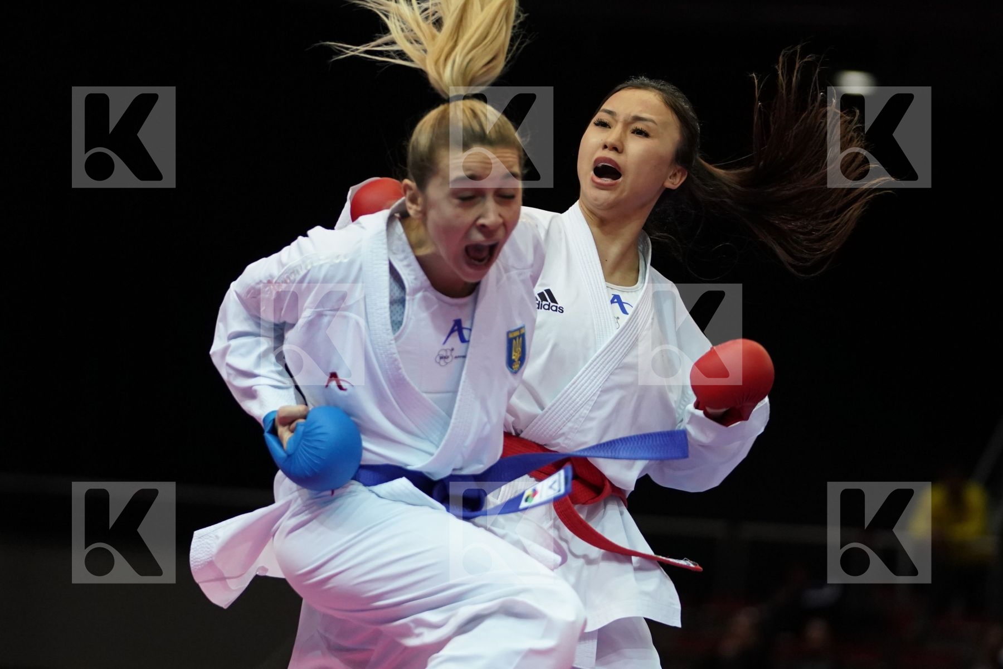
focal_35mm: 186
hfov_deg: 11.1
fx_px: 5182
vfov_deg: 7.4
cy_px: 334
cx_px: 502
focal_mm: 124
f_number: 2.8
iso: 3200
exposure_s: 1/1000
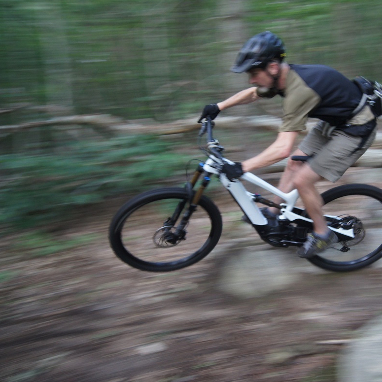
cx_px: 267
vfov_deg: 47.2
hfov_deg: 46.2
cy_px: 191
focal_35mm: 35
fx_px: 437
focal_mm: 18
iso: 400
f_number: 3.5
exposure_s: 1/30
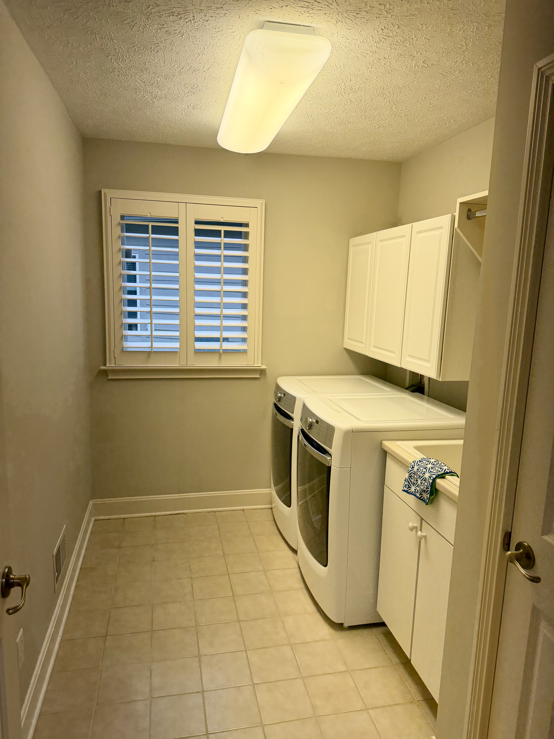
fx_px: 512
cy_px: 370
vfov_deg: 71.6
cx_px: 277
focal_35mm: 24
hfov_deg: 56.8
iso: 160
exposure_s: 1/223
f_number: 1.78
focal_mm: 6.76
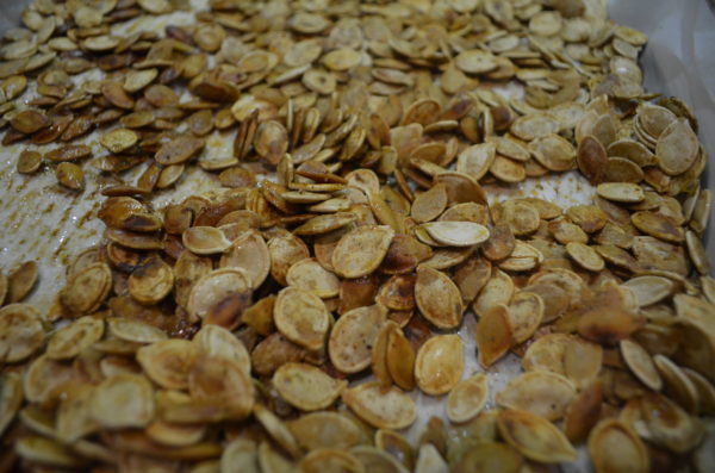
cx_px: 358
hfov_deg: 67.5
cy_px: 236
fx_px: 535
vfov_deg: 47.7
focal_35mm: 27
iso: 800
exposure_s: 1/30
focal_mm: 18
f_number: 3.5
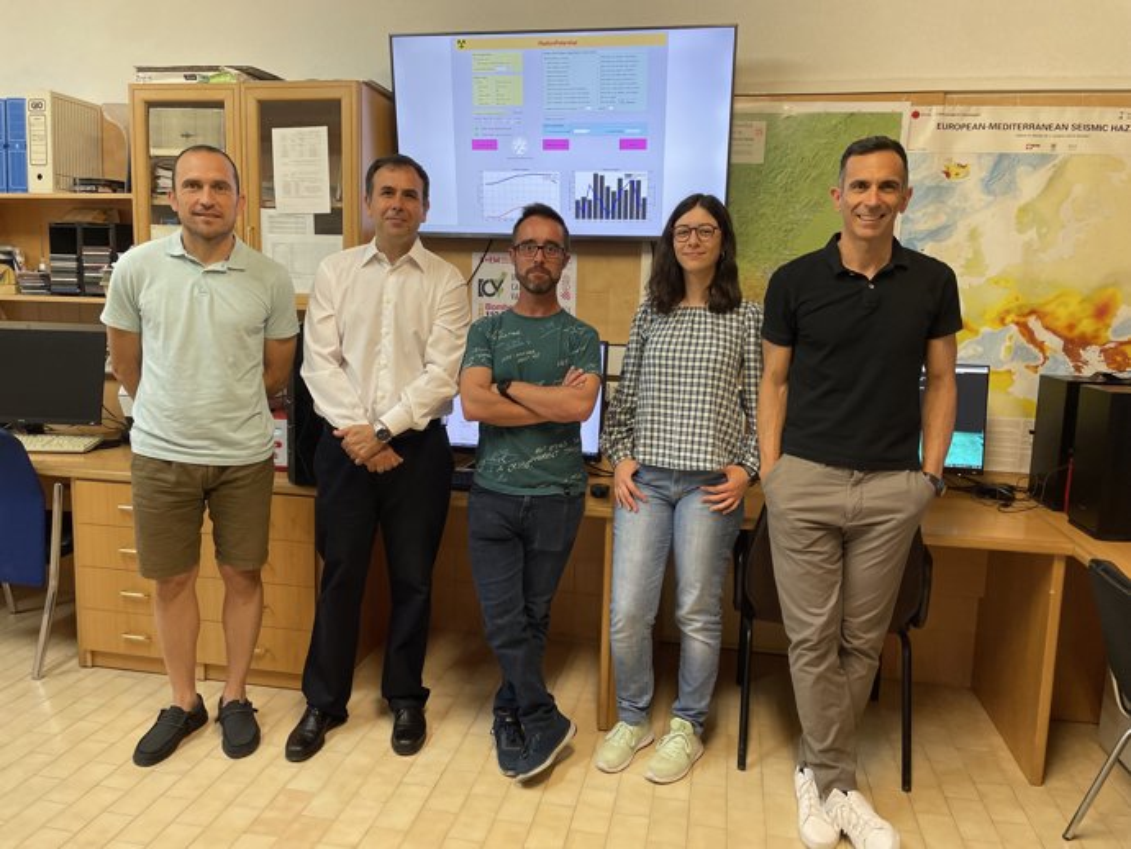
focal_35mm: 26
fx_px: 850
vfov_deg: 53.1
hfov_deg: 67.3
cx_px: 566
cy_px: 424
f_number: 1.6
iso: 100
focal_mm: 4.2
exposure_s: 1/100
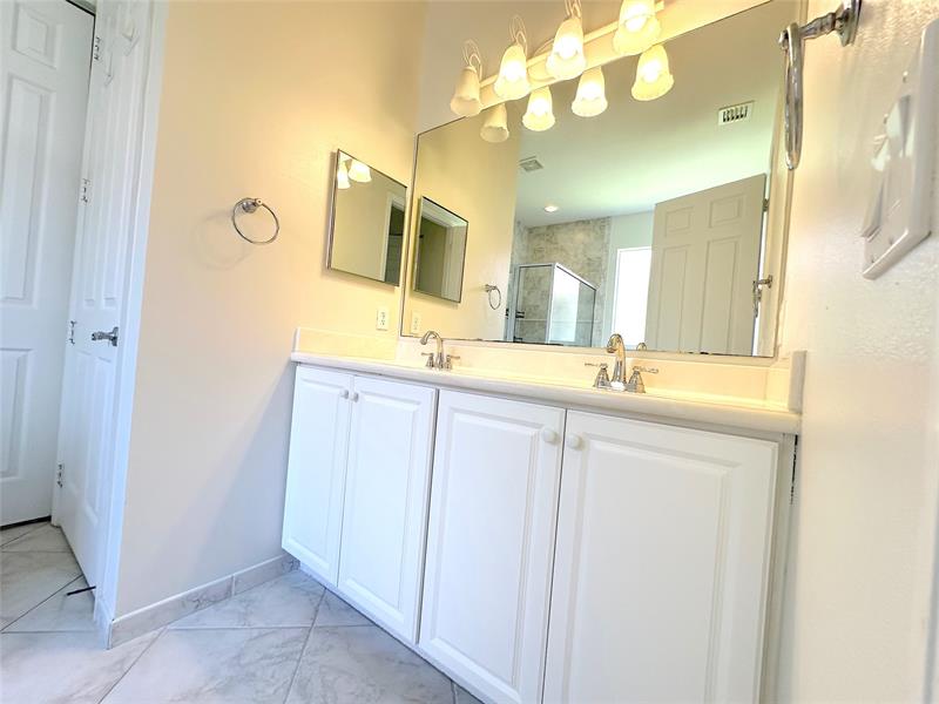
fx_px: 380
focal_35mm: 14
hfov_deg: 102.1
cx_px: 470
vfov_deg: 85.7
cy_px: 352
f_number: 2.2
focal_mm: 2.22
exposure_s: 1/120
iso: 100
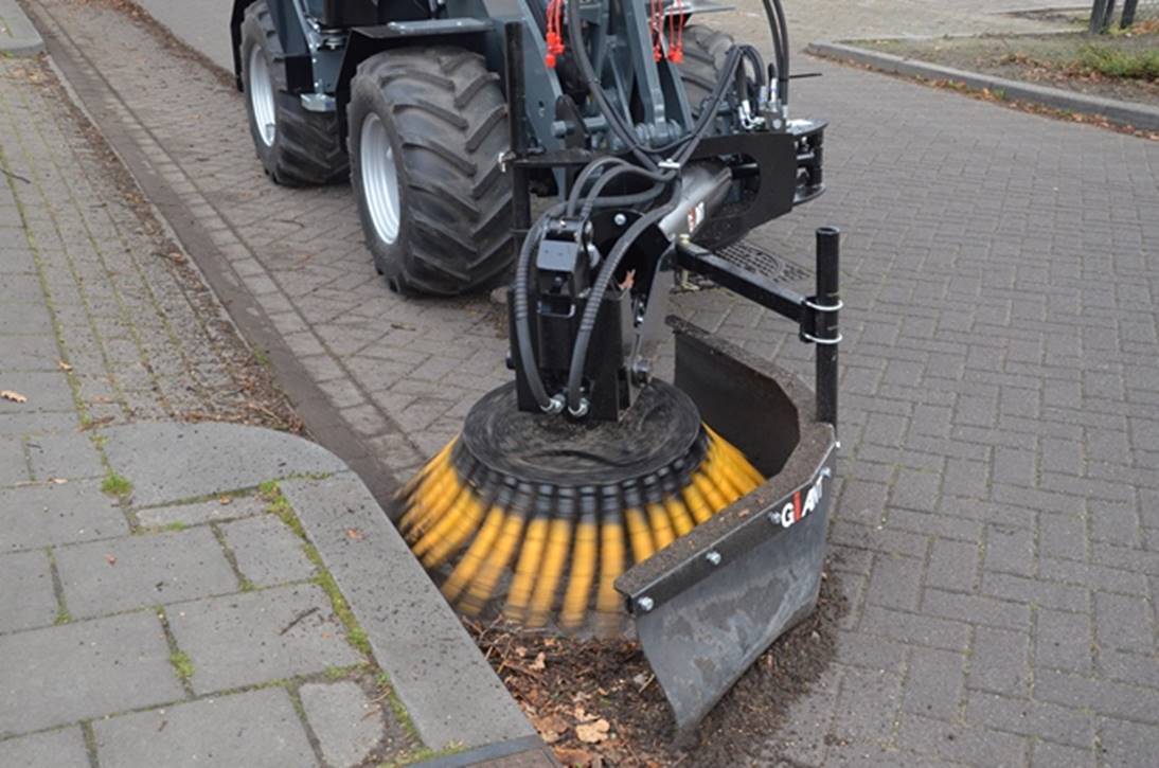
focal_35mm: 39
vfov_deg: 34.1
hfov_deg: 49.6
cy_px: 384
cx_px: 580
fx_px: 1253
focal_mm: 26
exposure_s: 1/160
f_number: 6.3
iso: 1600
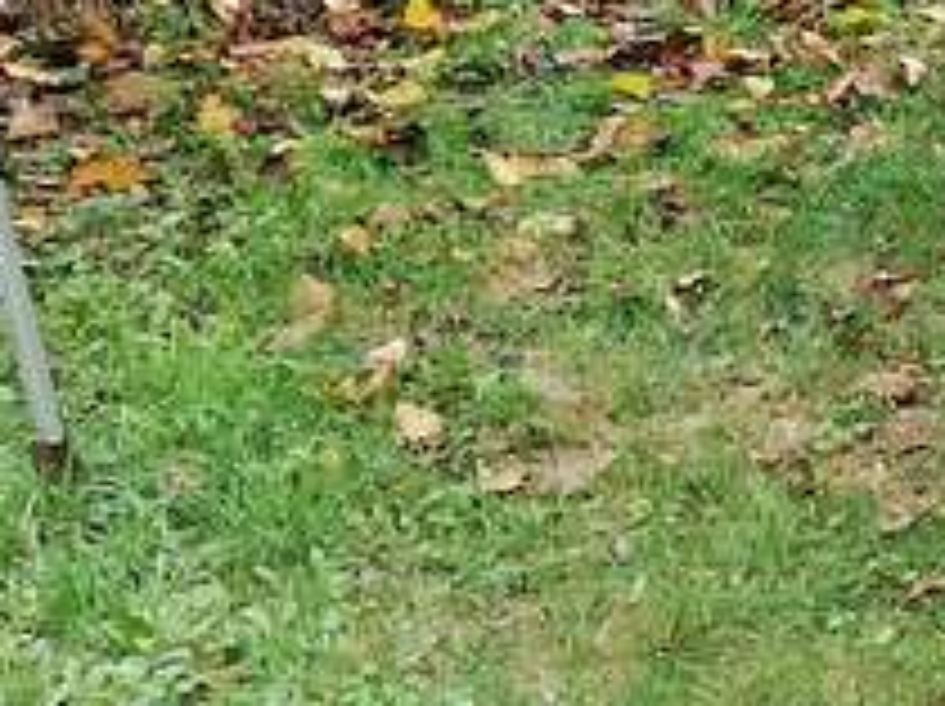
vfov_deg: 7.8
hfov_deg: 9.4
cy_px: -357
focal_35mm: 186
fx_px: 5072
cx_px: 2331
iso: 100
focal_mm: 3.81
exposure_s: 1/100
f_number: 2.2
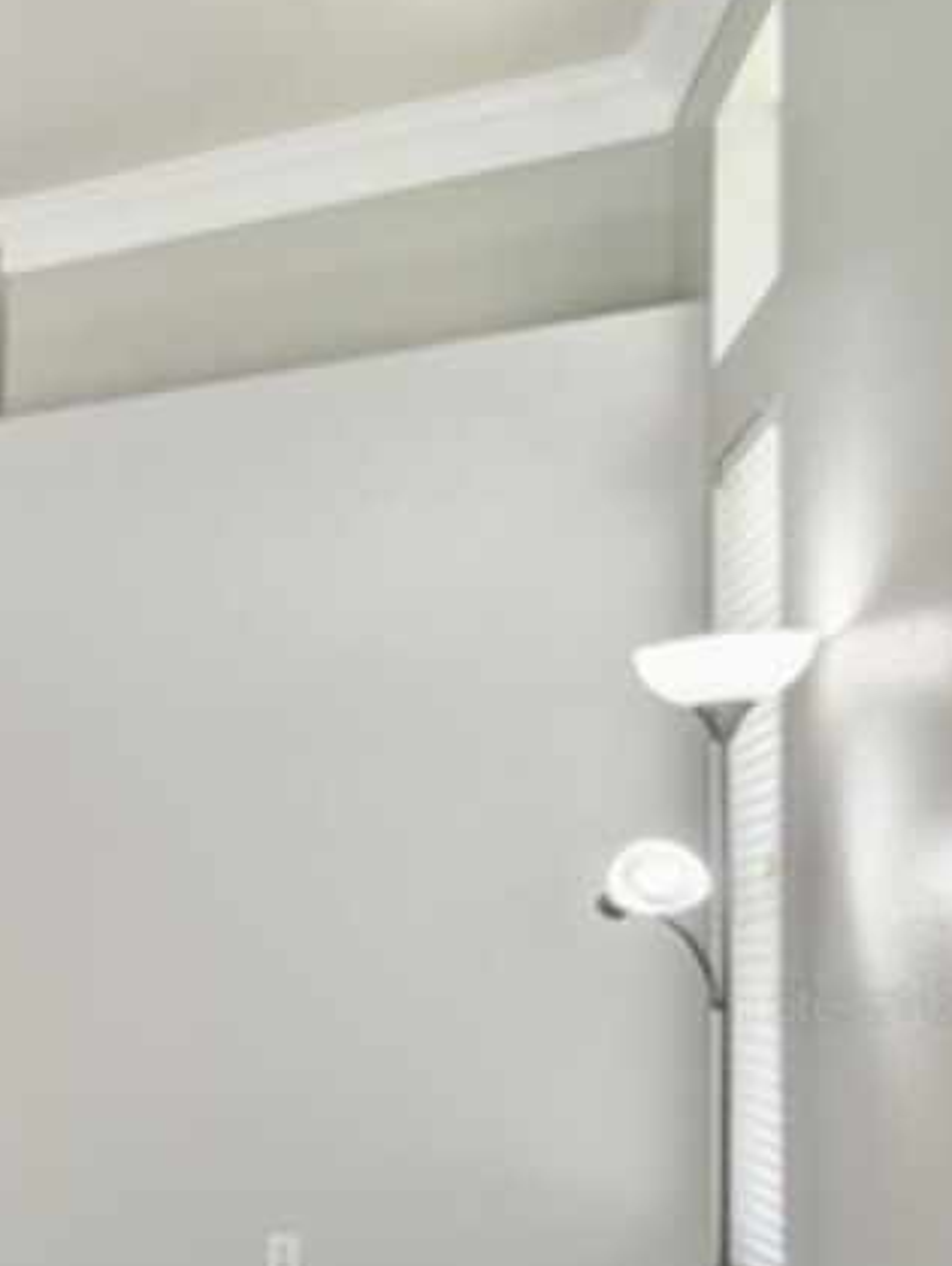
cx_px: -946
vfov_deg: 41.2
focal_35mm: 44
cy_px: 1003
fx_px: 1611
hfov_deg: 19.3
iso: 100
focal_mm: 10
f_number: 7.1
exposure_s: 1/13
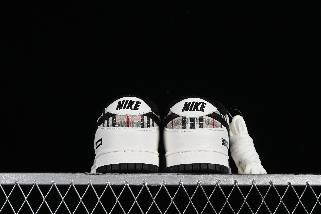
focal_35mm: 75
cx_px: 160
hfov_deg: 27.0
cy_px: 107
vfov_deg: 18.2
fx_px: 669
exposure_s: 1/80
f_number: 8
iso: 160
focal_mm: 50
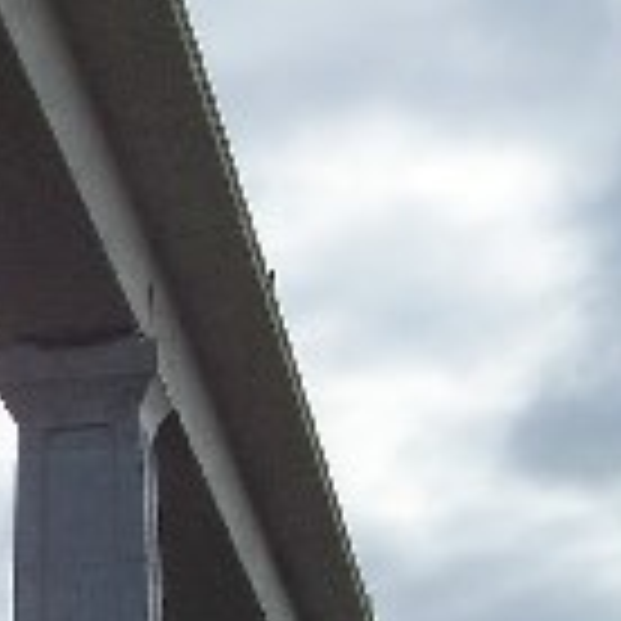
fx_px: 2496
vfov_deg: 14.1
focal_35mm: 123
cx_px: -90
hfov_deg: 13.8
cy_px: 446
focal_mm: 5.6
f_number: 5.6
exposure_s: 1/500
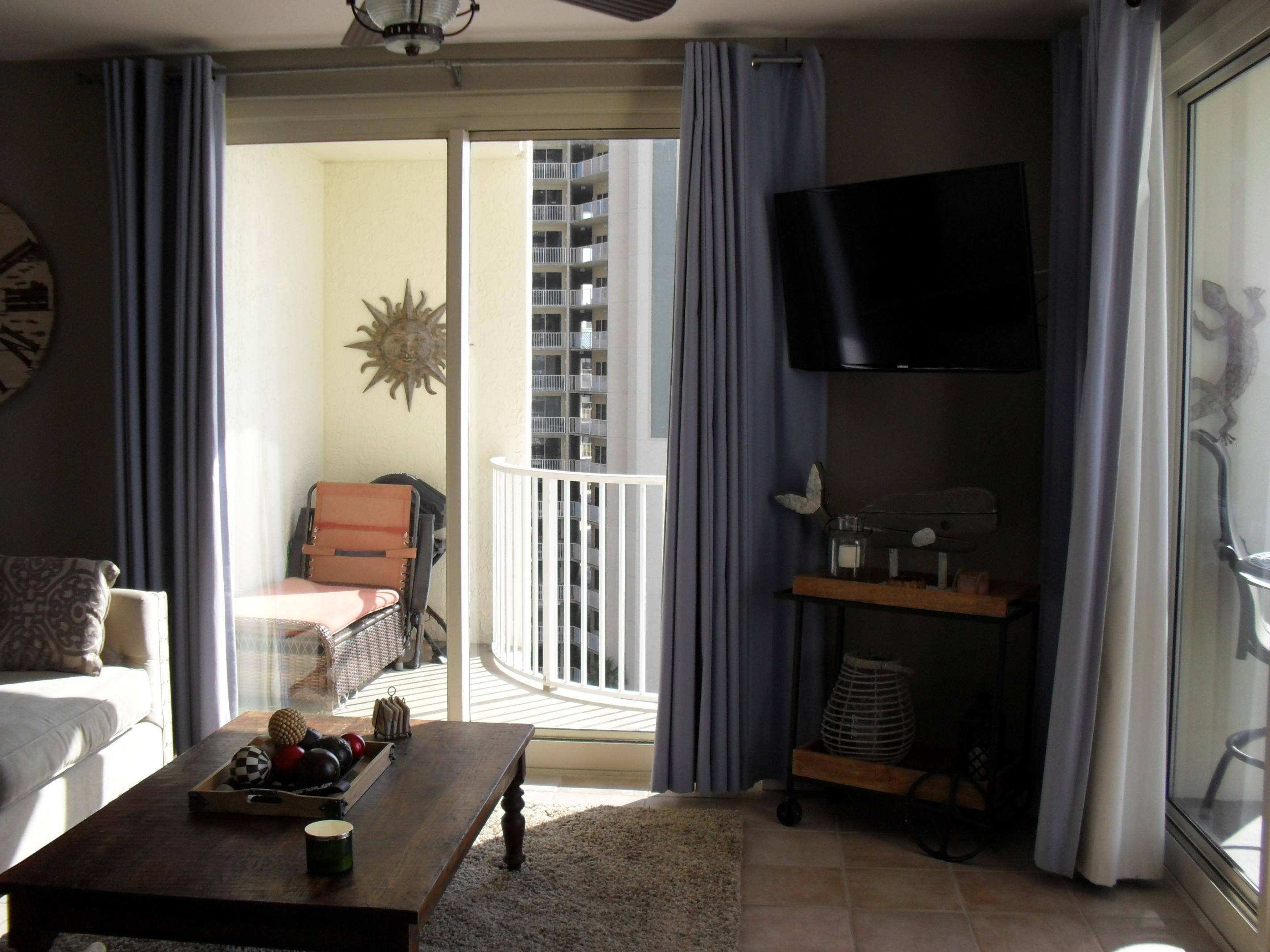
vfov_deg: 38.7
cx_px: 621
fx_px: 1357
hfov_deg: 50.1
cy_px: 455
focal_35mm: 37
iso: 100
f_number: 3.2
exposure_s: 1/180
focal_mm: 6.3
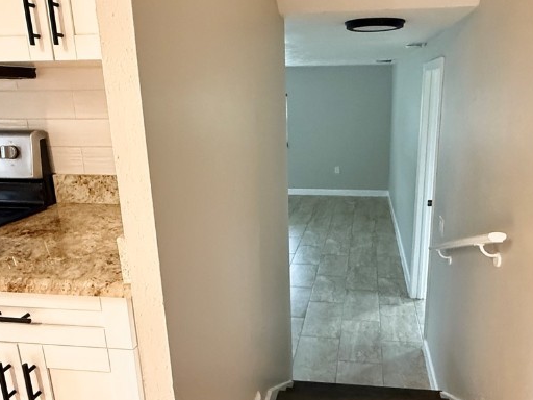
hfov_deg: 63.0
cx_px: 311
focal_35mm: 28
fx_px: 431
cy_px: 199
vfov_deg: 49.7
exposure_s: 1/60
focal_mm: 2.22
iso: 640
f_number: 2.2
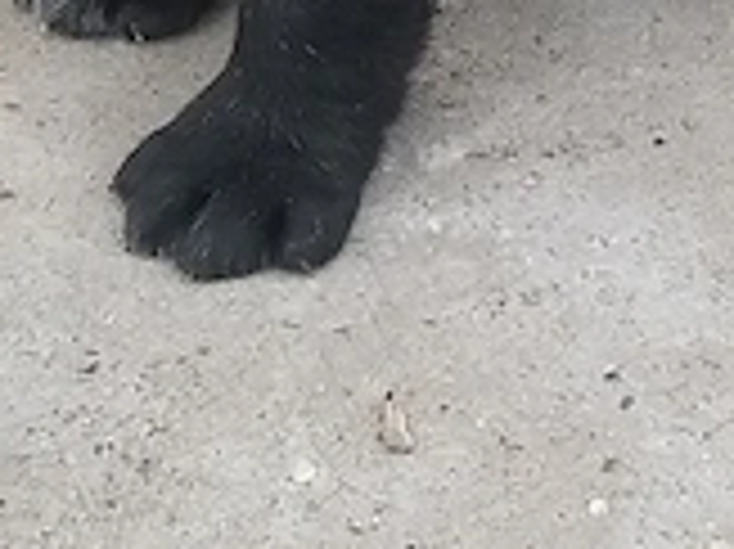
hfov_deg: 11.5
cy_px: -508
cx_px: 572
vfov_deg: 8.2
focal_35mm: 172
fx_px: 3644
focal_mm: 3.7
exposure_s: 1/295
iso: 64
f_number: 1.9
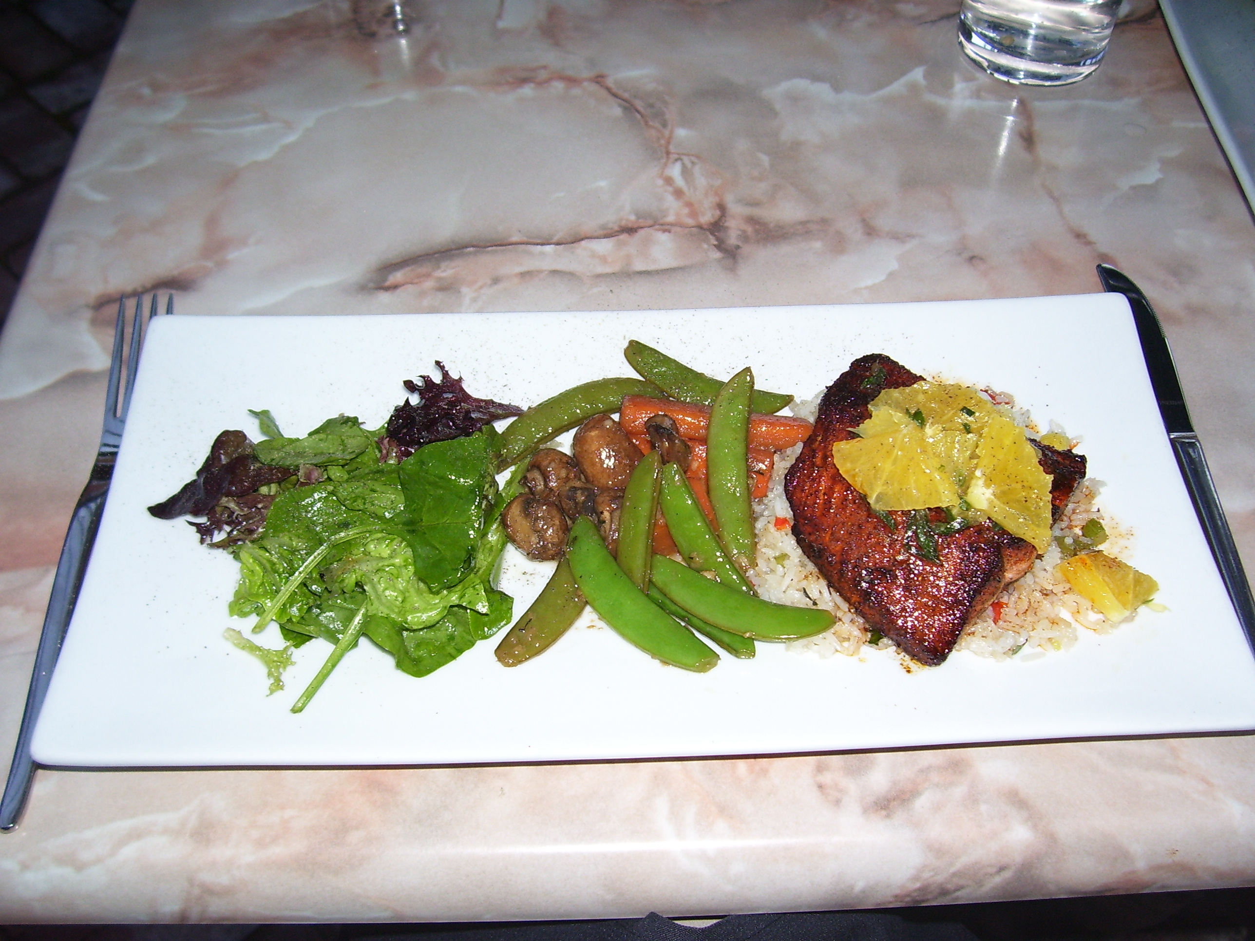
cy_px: 470
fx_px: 1233
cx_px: 628
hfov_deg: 54.0
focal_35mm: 34
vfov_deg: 41.8
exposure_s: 1/60
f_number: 2.7
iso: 80
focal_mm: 5.6
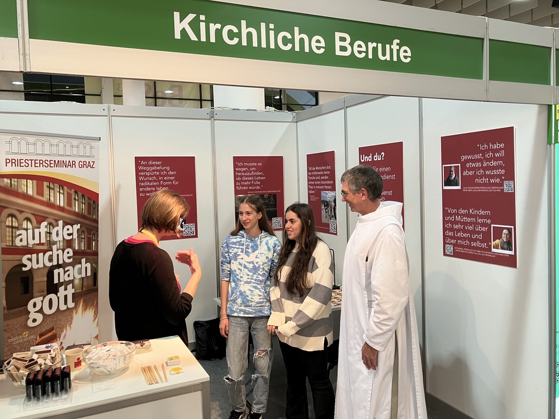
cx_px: 280
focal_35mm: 28
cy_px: 210
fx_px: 452
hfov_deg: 63.4
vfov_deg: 49.7
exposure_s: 1/50
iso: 125
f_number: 1.8
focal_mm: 3.99
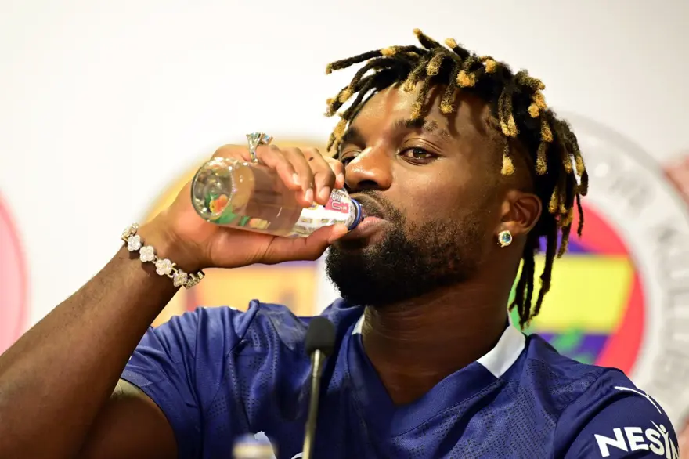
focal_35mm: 300
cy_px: 230
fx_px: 5739
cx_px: 344
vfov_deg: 4.6
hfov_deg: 6.9
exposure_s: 1/80
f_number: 2.8
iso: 2000
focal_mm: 200
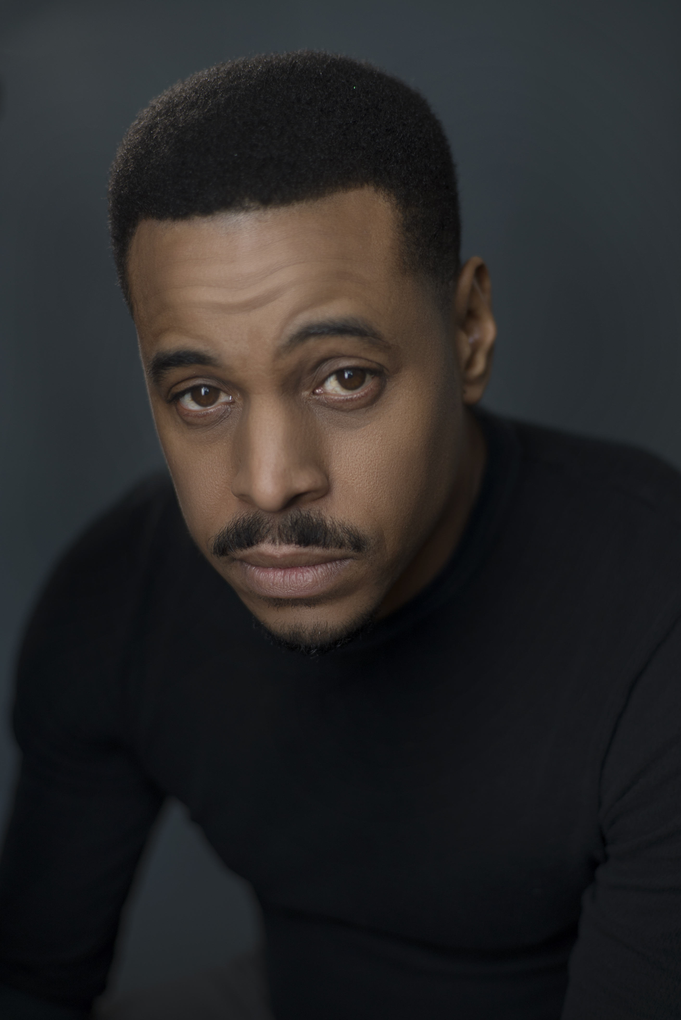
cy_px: 510
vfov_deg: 39.6
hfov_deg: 27.0
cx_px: 340
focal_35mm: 50
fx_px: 1417
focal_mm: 50
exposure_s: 1/320
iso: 250
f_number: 2.2
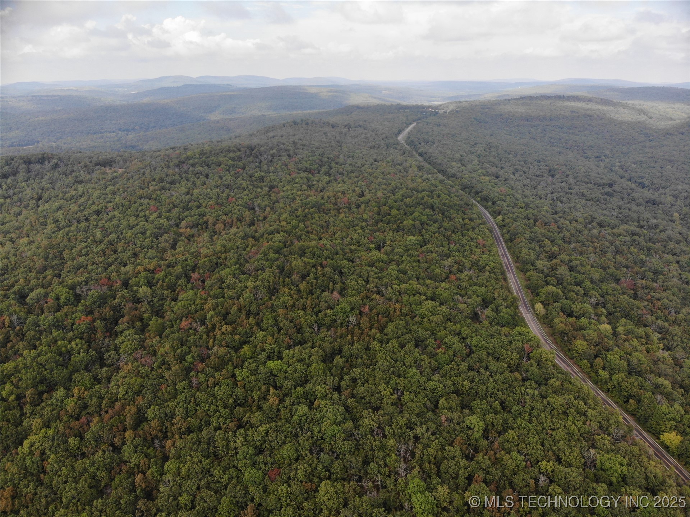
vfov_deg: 56.8
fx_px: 478
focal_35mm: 24
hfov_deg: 71.6
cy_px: 258
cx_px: 345
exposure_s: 1/129
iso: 104
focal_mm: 4.5
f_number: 2.8
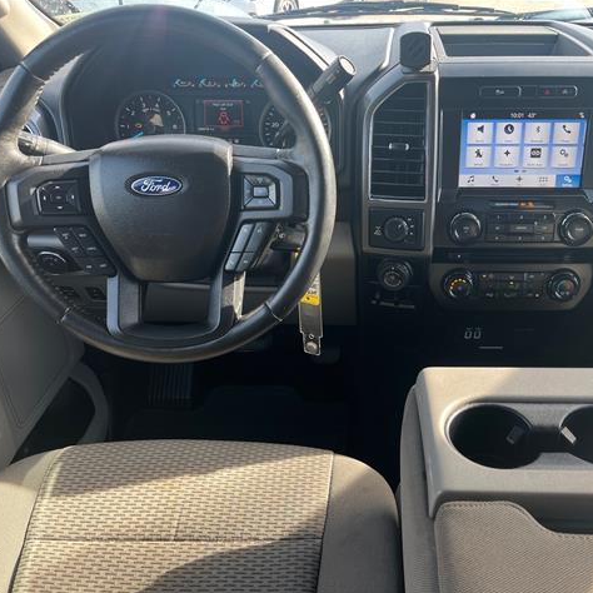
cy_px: 295
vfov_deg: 52.5
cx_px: 364
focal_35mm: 31
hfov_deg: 52.1
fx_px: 601
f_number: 1.6
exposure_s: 1/122
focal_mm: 5.1
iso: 50
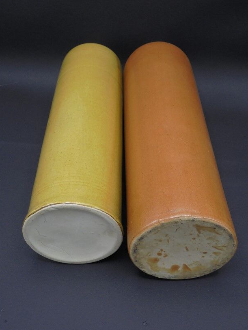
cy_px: 163
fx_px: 401
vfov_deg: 44.8
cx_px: 126
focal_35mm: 42
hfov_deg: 34.4
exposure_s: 1/80
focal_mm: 6.9
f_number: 4.2
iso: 100
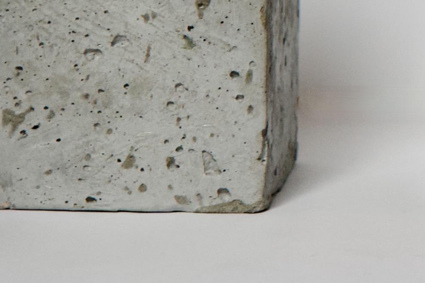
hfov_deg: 4.5
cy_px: -415
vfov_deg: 3.0
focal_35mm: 446
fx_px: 5265
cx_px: 1083
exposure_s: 1/125
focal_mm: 75
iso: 800
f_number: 5
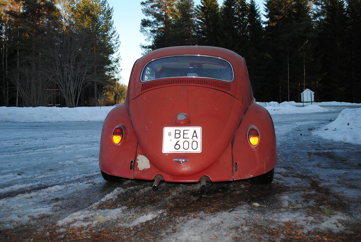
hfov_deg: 53.1
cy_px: 121
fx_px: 361
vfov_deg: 37.0
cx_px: 180
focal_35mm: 36
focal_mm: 24
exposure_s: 1/125
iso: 100
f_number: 4
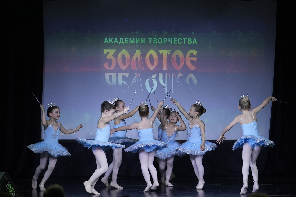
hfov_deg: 12.6
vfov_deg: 8.4
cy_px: 98
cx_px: 148
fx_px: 1340
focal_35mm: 163
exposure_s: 1/400
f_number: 2.8
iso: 1600
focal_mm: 109
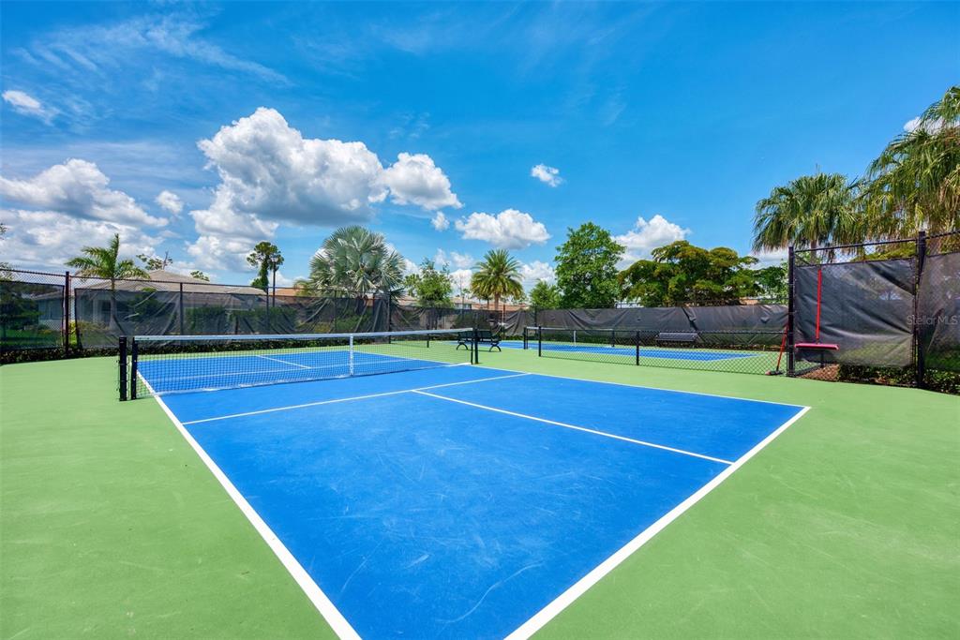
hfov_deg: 100.4
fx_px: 400
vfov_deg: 77.3
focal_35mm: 15
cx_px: 480
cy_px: 320
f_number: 7.1
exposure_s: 1/200
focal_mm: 15
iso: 200
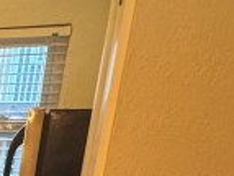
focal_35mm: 100
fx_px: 678
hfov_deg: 14.9
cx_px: -268
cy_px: 389
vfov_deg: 12.4
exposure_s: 1/60
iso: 250
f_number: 2.2
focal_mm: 2.22
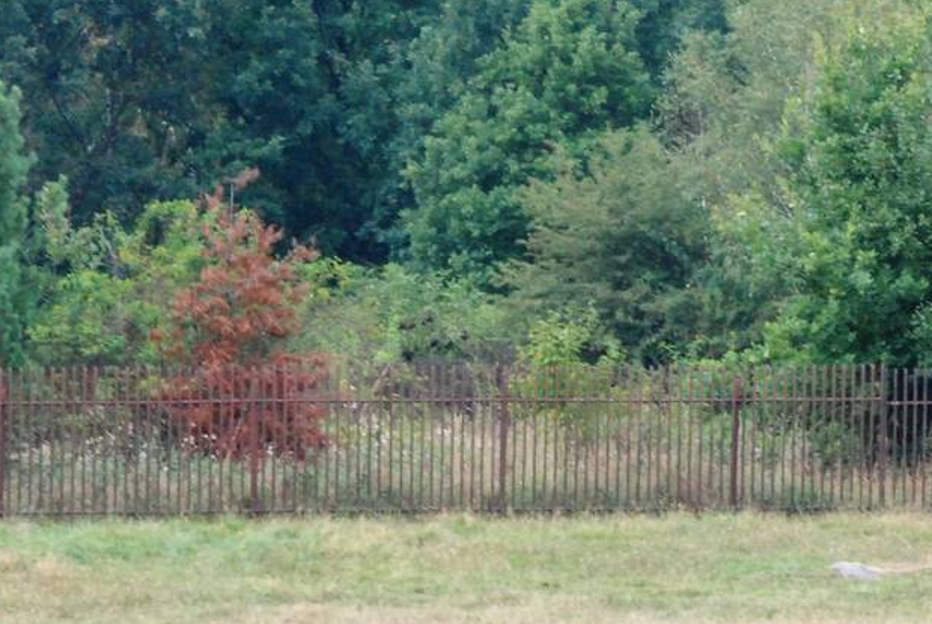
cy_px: 509
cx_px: 125
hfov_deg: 3.9
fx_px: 13560
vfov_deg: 2.6
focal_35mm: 523
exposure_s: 1/160
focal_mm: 135
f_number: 13
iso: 1000
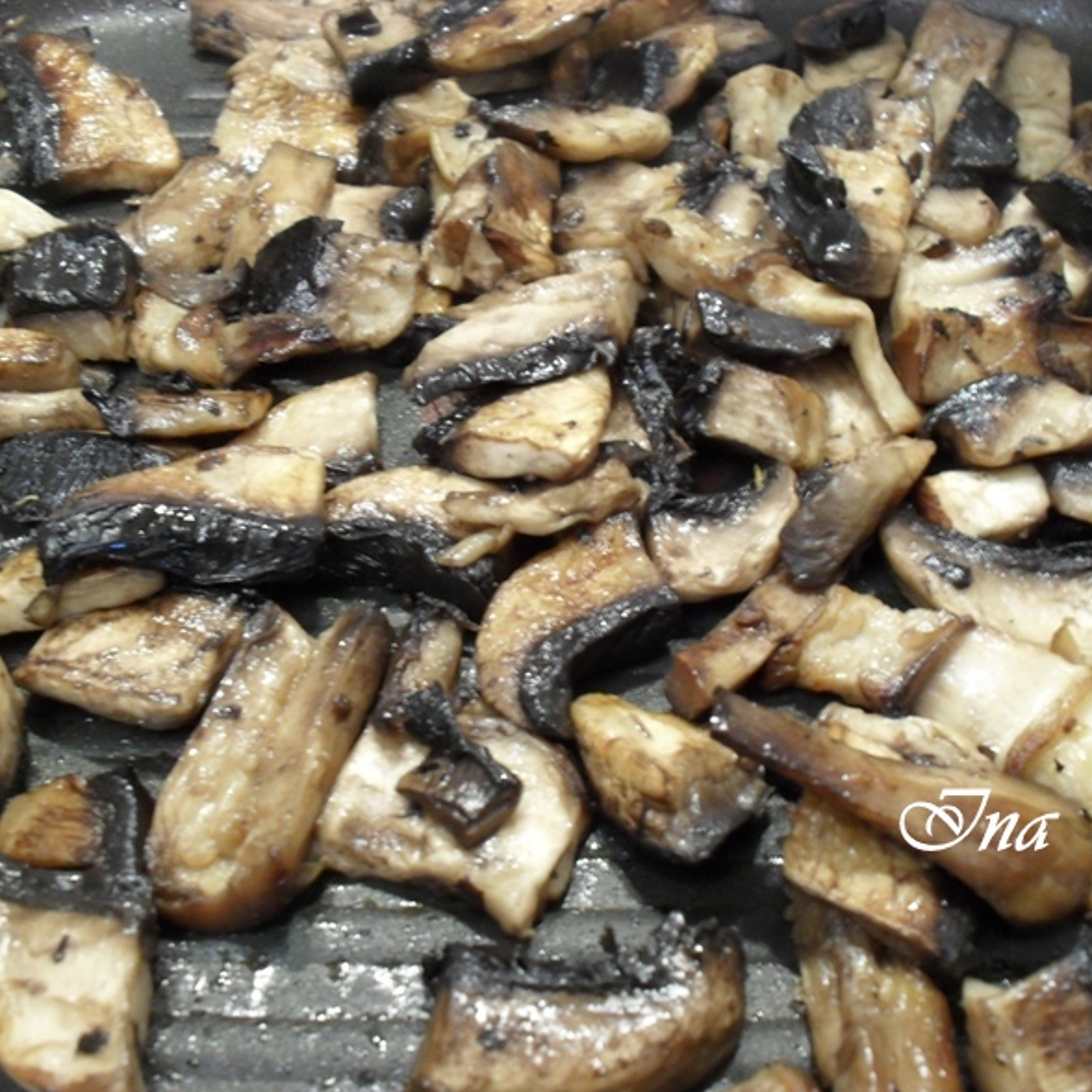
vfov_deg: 40.0
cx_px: 593
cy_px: 552
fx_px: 1499
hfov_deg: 40.0
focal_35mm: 42
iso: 200
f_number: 3.2
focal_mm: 6.3
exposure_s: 1/6
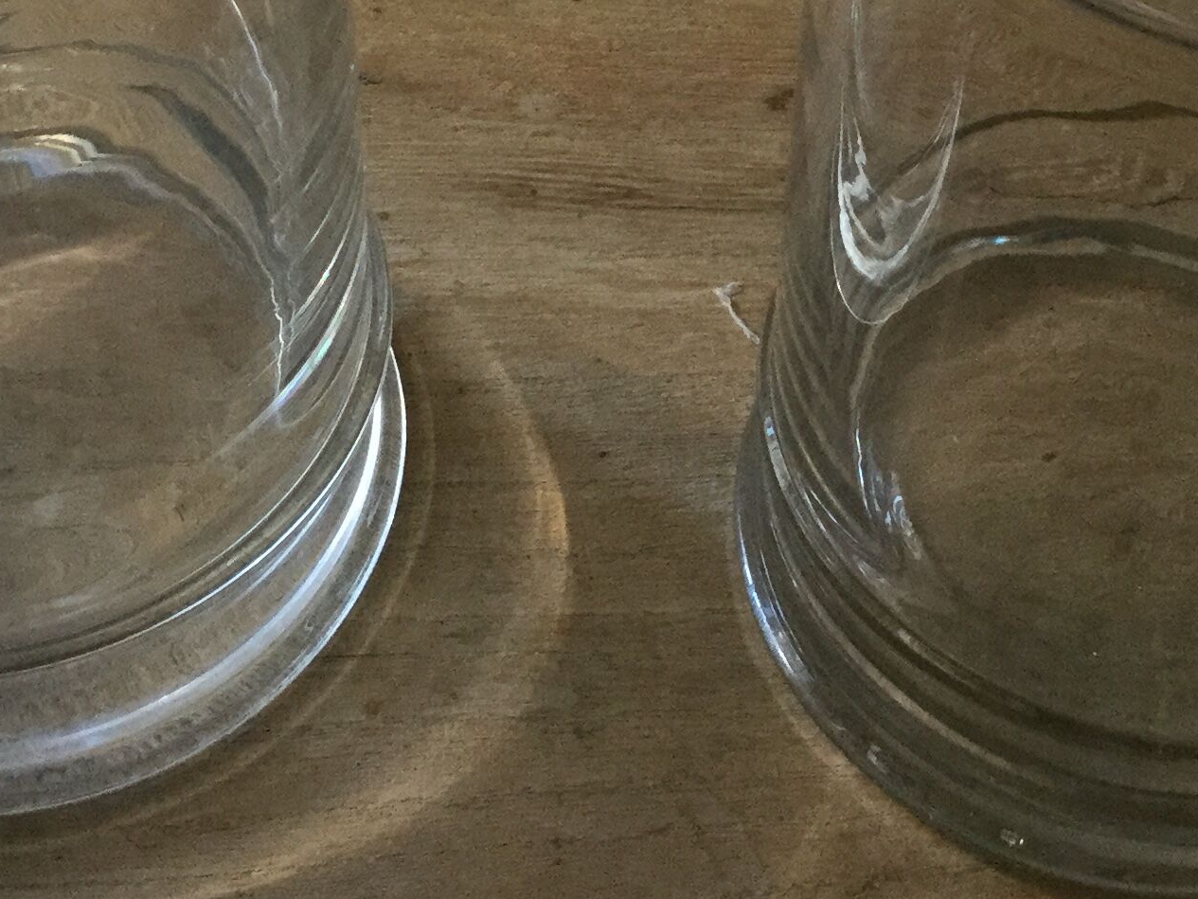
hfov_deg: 24.4
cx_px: 594
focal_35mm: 80
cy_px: -23
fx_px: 2769
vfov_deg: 17.9
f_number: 2.4
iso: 200
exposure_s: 1/33
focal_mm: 3.3
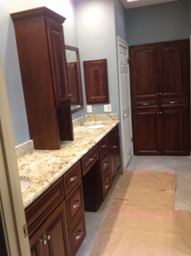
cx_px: 96
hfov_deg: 40.6
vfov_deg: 52.7
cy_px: 128
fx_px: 258
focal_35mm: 35
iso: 125
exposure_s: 1/15
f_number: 2.4
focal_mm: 4.28
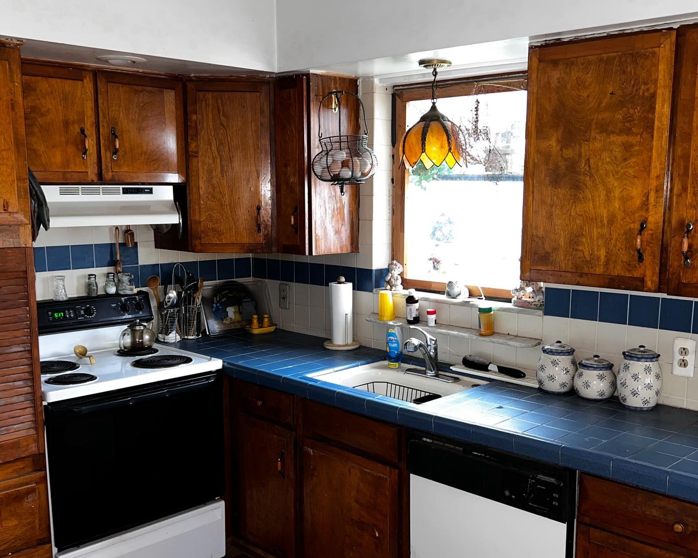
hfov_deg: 47.9
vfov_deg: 39.0
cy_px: 325
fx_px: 785
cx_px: 357
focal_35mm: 38
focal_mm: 5.7
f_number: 1.5
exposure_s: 1/9
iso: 100
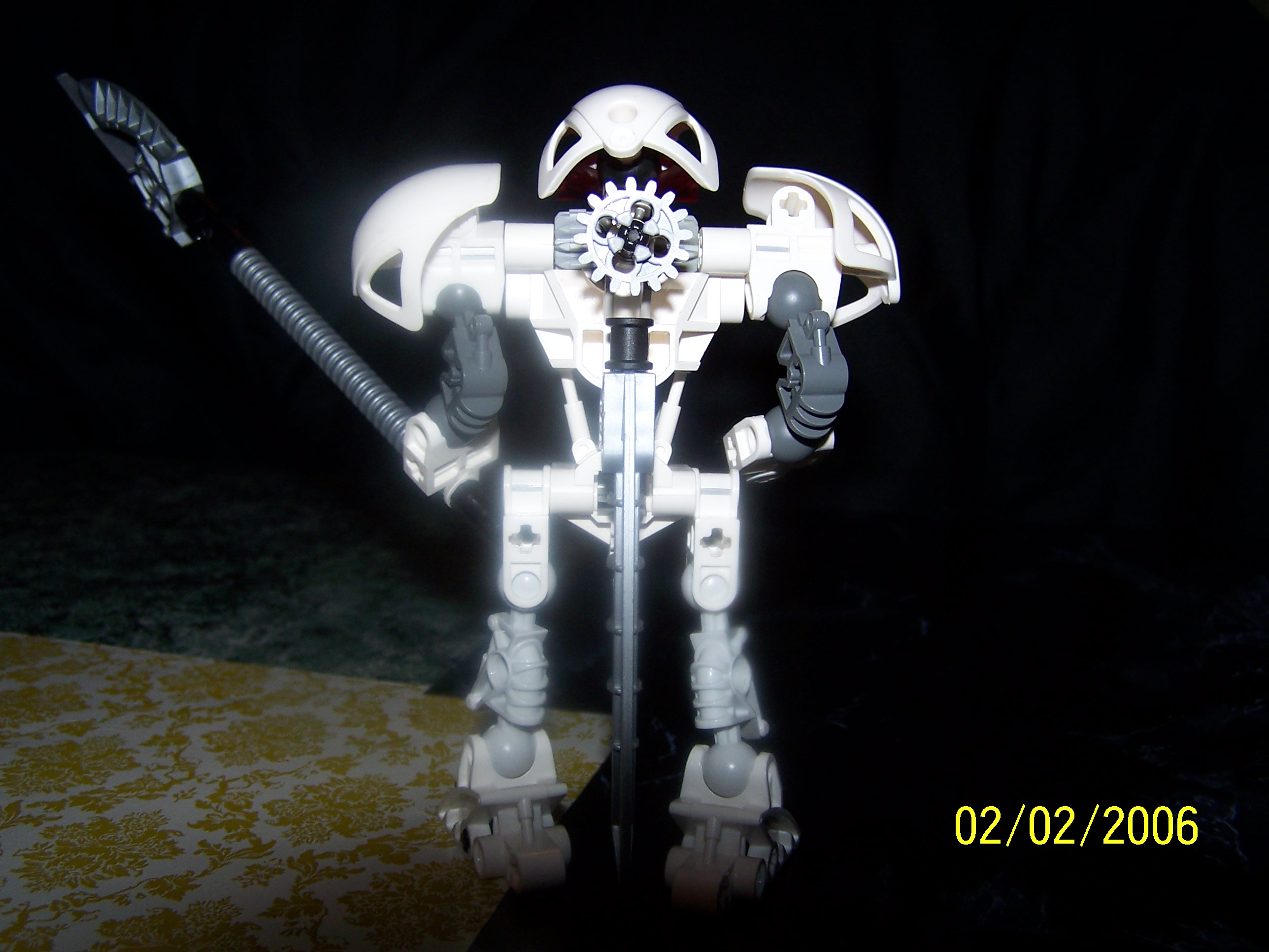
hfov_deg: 49.0
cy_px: 476
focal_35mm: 38
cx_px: 634
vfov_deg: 37.7
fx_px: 1393
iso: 80
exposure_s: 1/60
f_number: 2.8
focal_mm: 6.3
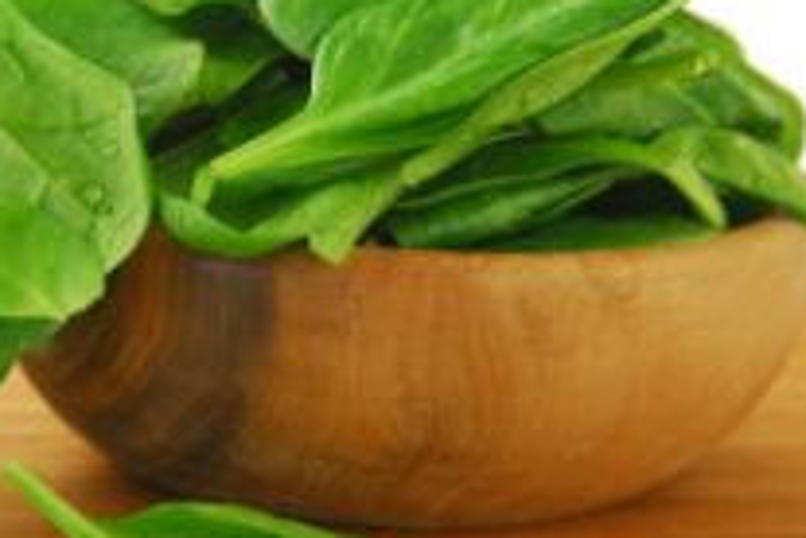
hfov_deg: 18.4
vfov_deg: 12.4
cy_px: 201
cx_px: 179
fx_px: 2463
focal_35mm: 110
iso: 125
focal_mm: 38
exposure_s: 1/10
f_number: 5.6
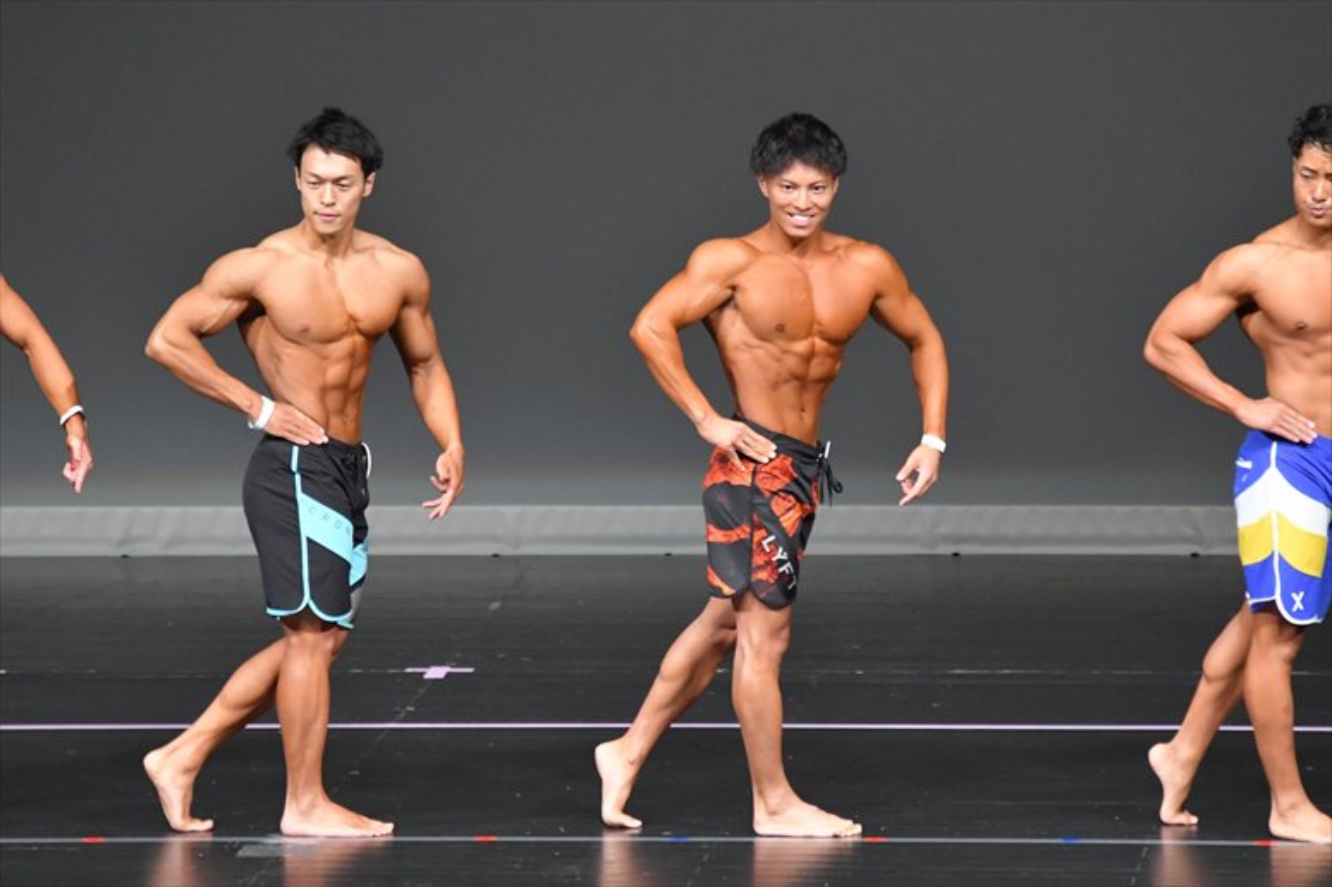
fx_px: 12759
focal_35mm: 345
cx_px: 666
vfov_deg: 4.0
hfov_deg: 6.0
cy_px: 444
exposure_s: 1/400
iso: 5000
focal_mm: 230
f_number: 5.6
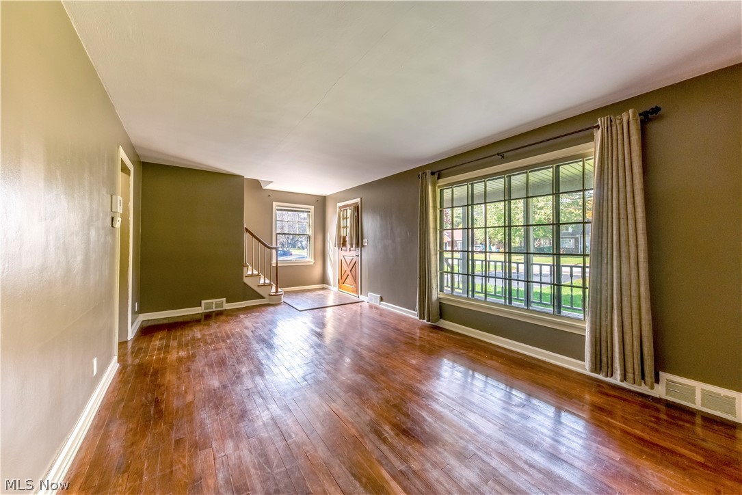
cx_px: 371
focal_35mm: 12
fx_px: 247
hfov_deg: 112.6
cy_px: 248
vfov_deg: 90.0
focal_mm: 12
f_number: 7.1
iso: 1600
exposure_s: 1/1250
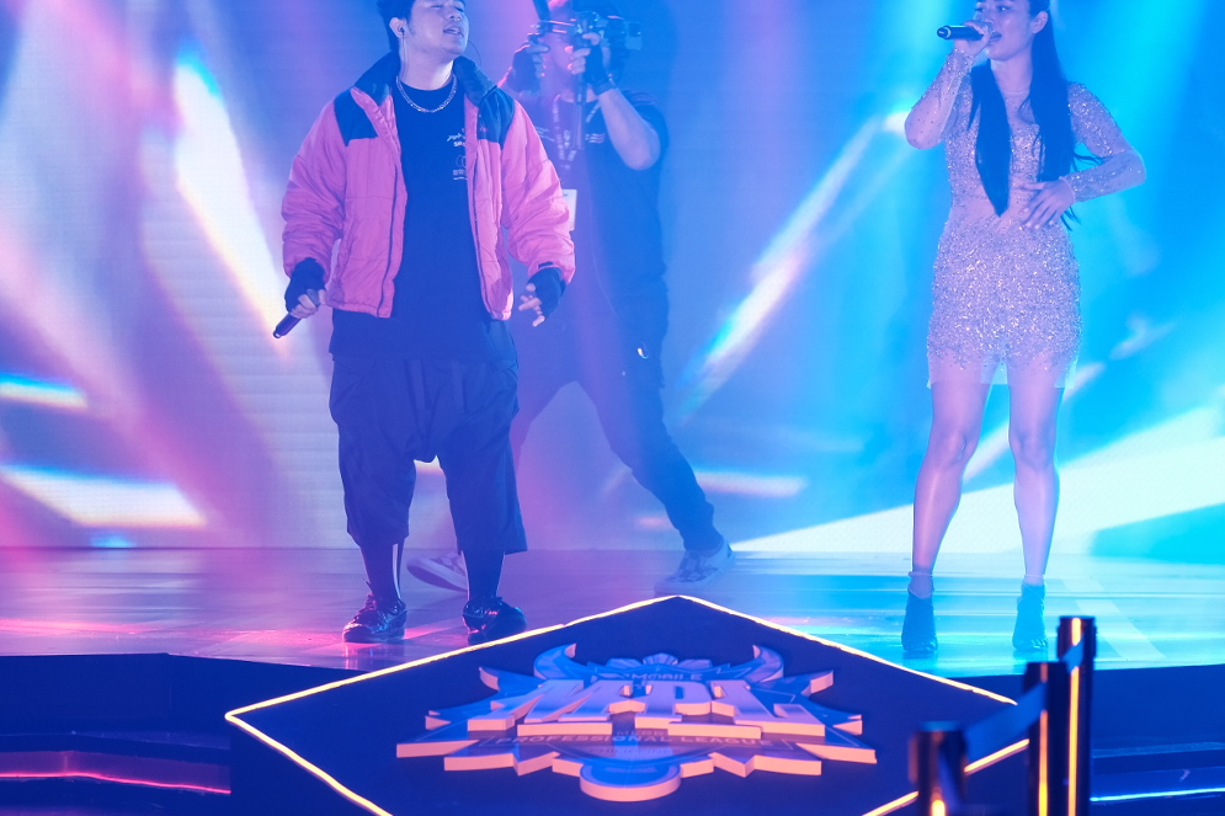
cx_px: 969
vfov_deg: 5.7
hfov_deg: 8.5
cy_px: 271
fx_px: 8199
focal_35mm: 241
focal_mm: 90
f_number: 2.5
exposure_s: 1/180
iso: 400
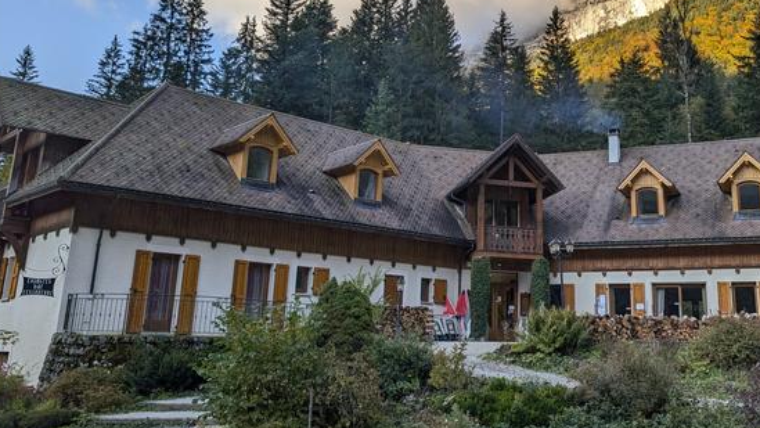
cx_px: 488
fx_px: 766
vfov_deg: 31.0
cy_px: 150
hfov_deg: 52.1
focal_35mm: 38
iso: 21
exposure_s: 1/291
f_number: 1.68
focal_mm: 6.9
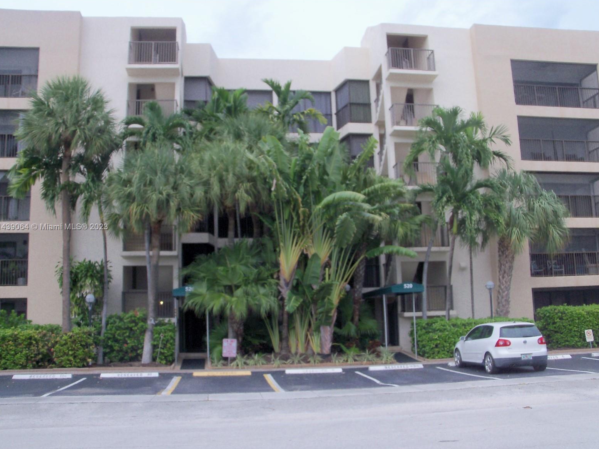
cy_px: 227
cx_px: 293
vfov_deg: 39.7
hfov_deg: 51.4
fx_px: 623
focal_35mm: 36
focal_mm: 6.3
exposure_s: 1/200
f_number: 3
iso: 160
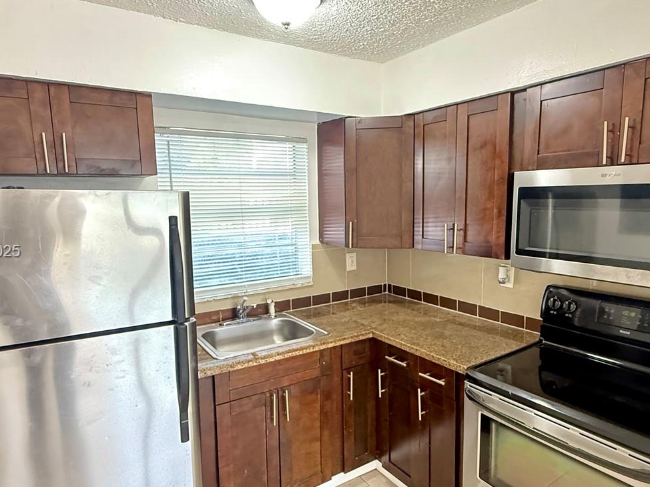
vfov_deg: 58.8
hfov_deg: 73.9
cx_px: 346
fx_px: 432
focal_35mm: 23
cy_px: 252
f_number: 2.2
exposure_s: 1/60
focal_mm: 2.22
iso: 800
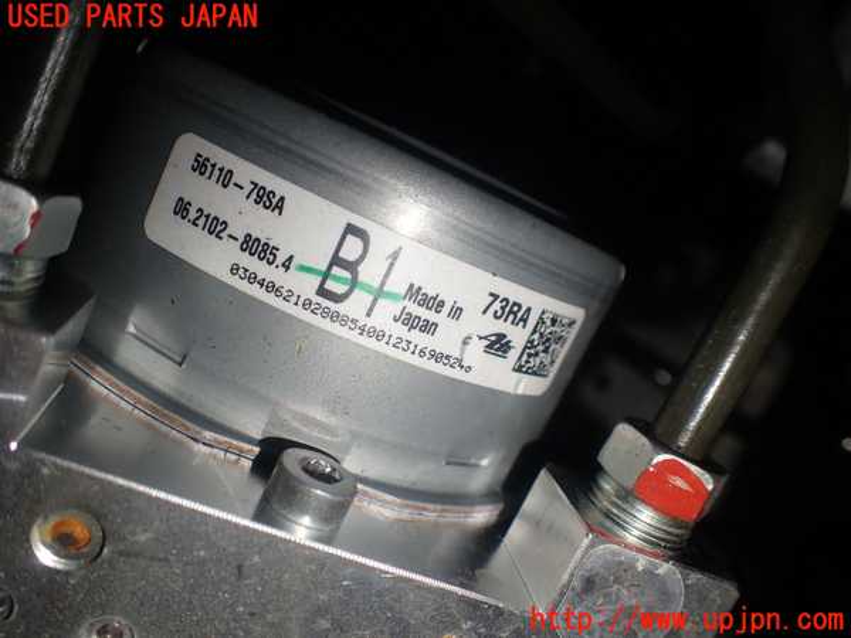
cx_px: 426
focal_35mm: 30
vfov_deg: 46.8
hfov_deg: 60.0
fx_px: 738
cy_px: 319
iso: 100
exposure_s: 1/80
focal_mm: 5.4
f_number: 2.3
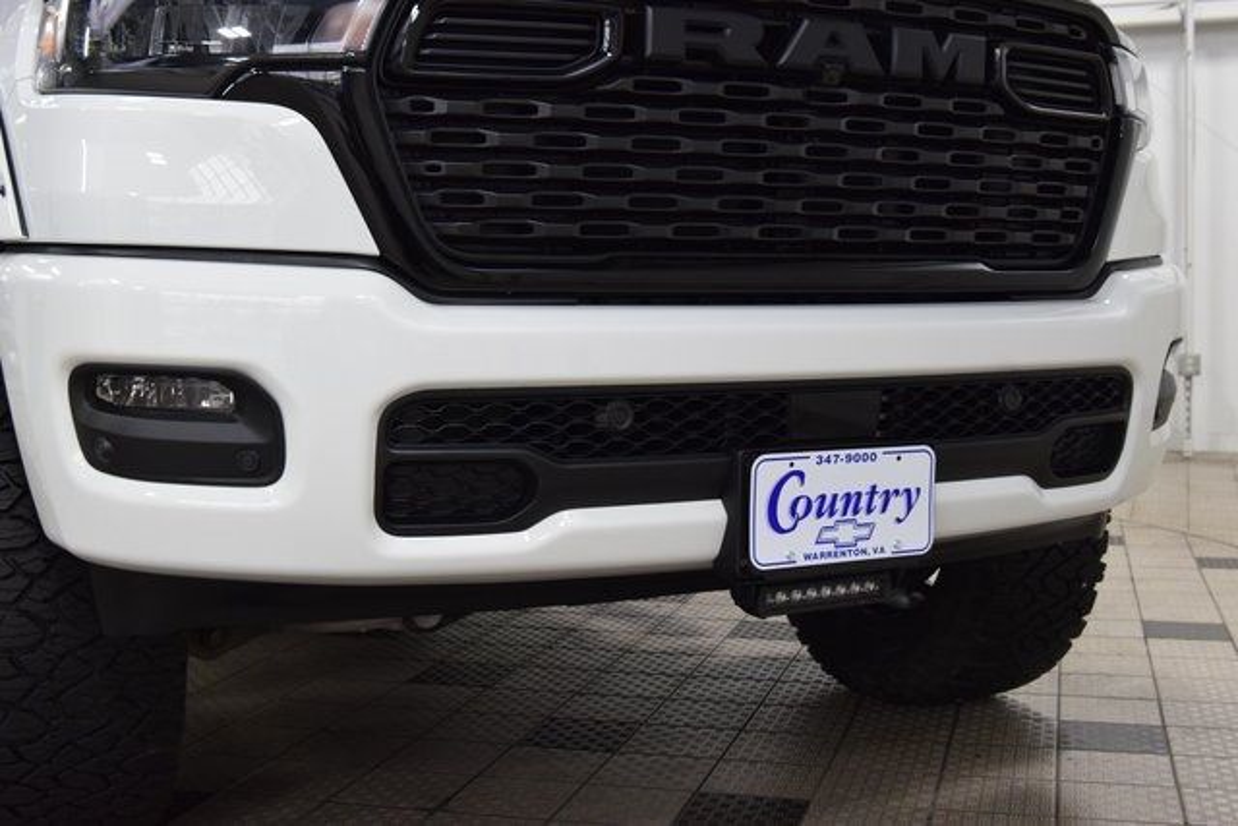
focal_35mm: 48
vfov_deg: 28.1
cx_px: 619
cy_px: 413
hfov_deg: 41.1
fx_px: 1651
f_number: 6.3
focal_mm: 32
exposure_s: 1/60
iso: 1600
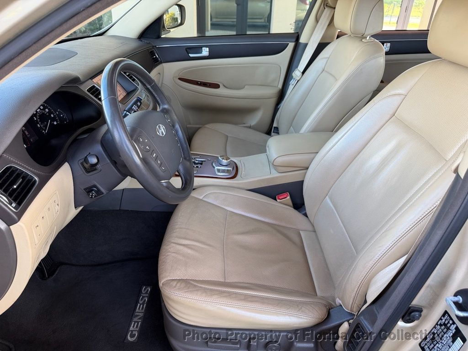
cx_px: 234
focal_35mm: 24
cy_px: 176
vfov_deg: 56.8
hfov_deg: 71.6
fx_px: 324
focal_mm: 6.76
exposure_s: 1/121
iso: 100
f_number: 1.78
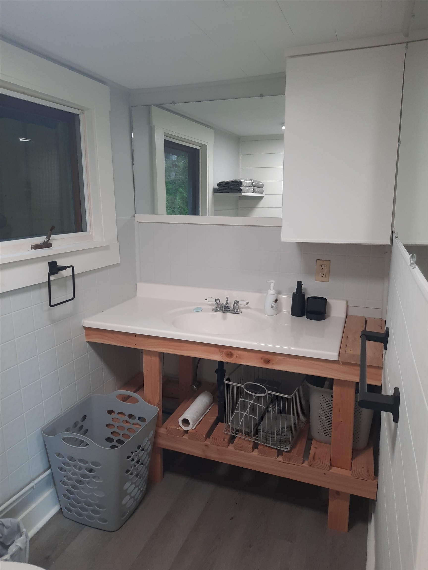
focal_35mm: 25
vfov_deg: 69.4
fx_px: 412
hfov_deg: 54.9
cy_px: 285
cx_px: 214
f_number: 2
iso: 160
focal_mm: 4.6
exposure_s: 1/60
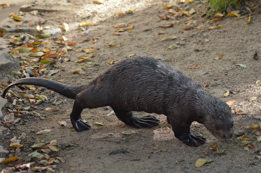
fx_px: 2355
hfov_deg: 6.3
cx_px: 137
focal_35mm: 326
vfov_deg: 4.2
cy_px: 91
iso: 2200
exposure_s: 1/500
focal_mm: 195
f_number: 4.8
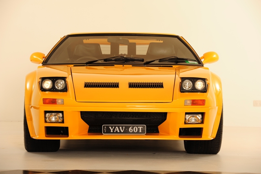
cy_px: 87
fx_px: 1087
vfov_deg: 9.1
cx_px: 130
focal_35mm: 150
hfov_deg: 13.7
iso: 200
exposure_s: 1/250
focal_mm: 150
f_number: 8
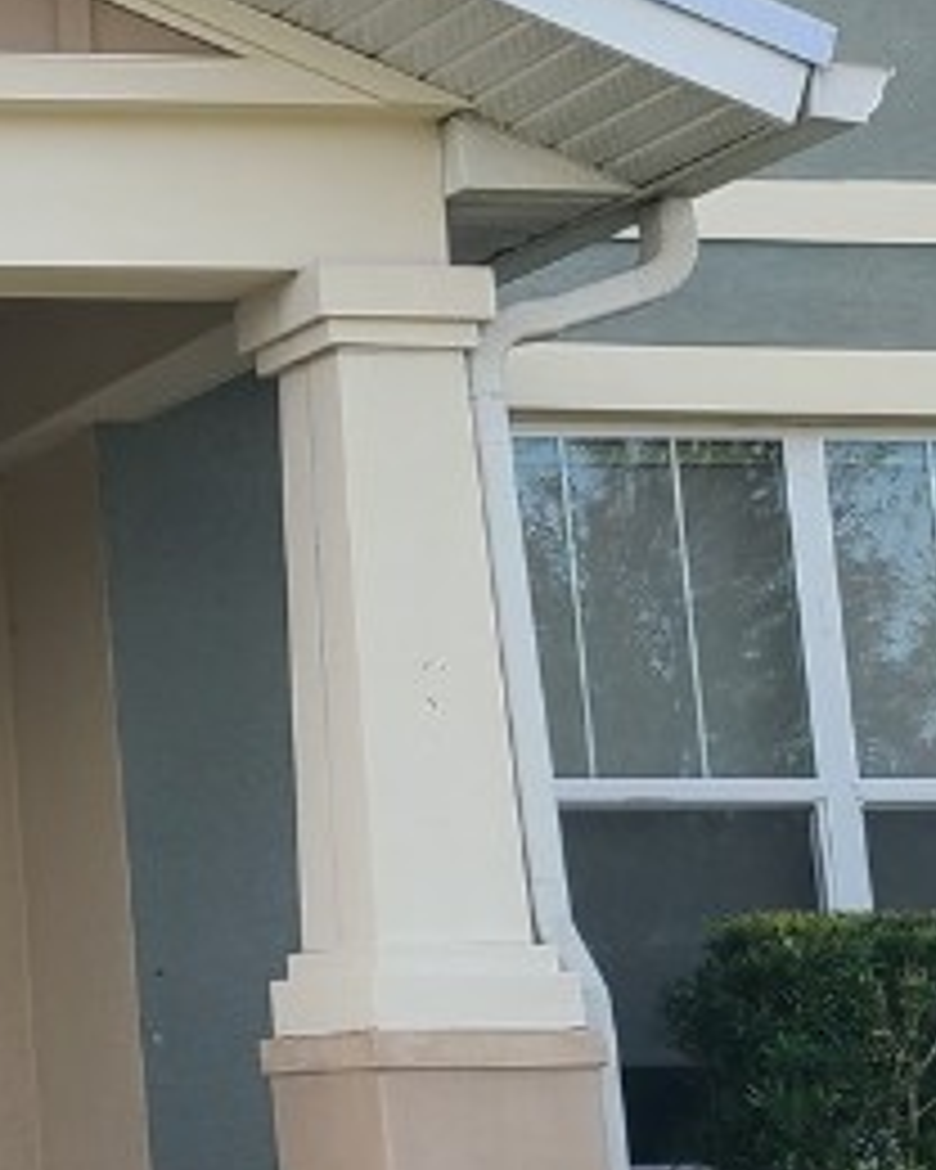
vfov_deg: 19.2
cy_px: 472
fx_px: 3463
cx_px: -810
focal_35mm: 100
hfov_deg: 13.6
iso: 40
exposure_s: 1/934
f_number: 1.8
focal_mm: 5.4
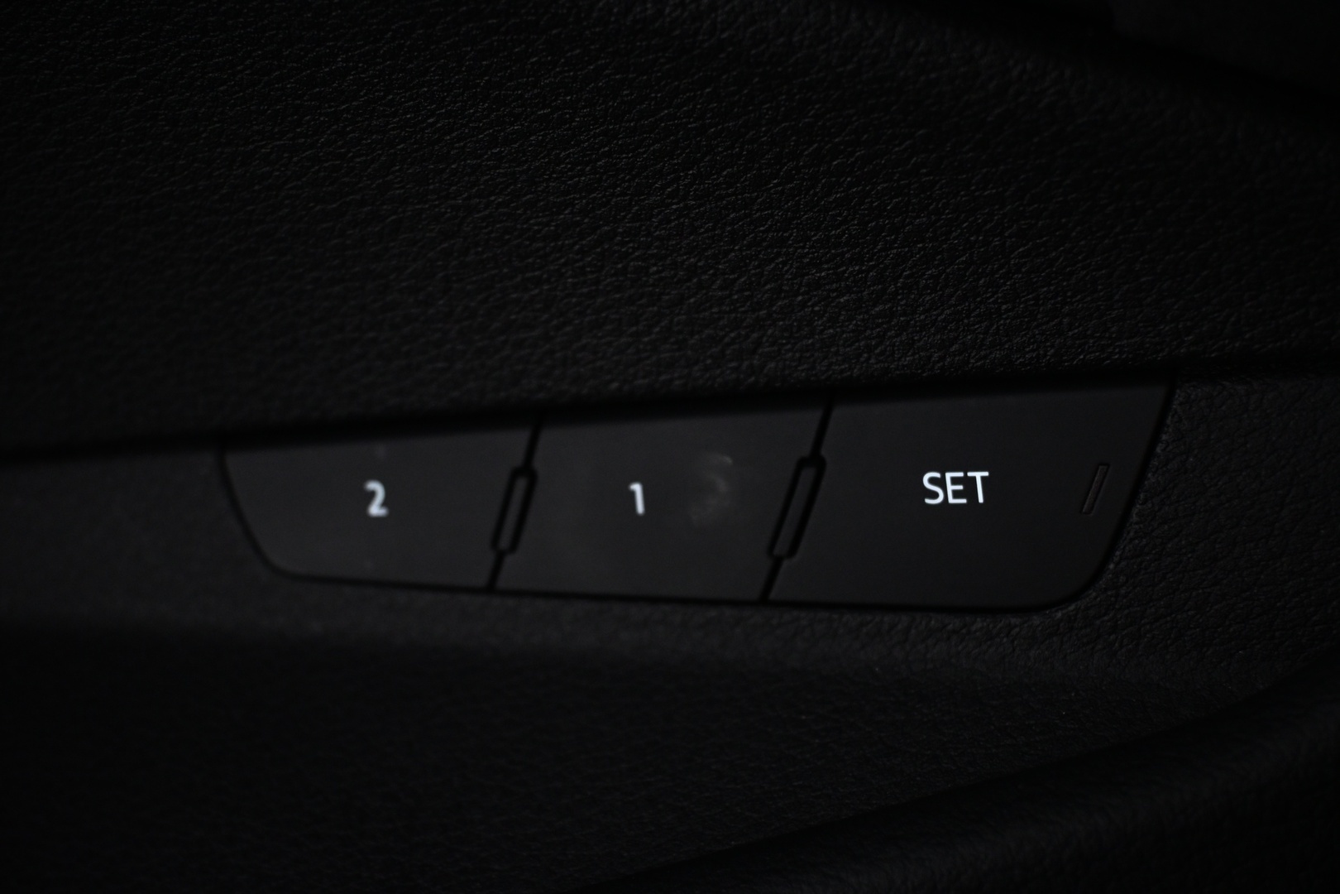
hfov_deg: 40.0
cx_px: 670
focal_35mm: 50
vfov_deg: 27.3
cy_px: 447
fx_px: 1842
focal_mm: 33
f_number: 5
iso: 1600
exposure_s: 1/40
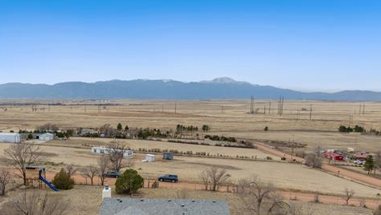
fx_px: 354
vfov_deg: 33.2
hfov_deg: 56.1
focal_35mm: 35
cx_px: 149
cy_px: 157
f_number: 2.8
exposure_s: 1/3200
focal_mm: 12.29
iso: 180
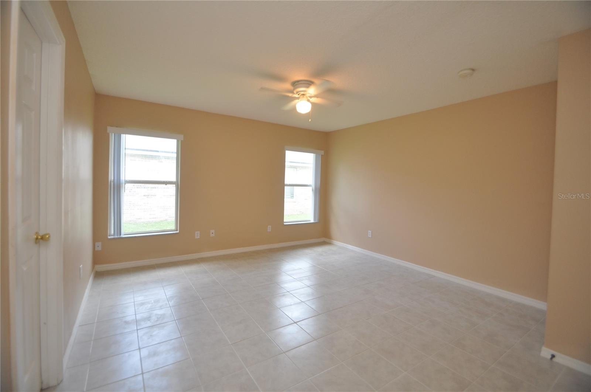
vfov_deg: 77.2
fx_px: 246
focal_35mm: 15
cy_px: 196
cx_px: 296
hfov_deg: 100.5
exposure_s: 1/60
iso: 400
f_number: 4
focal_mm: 10
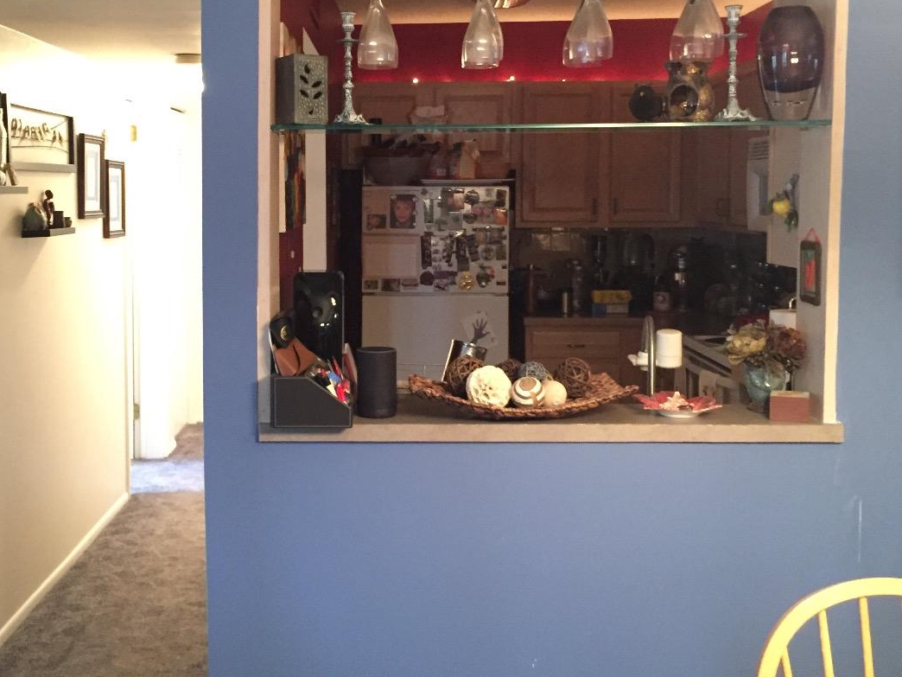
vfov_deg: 35.8
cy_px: 264
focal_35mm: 40
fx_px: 1042
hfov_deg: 46.5
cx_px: 363
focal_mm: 4.15
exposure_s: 1/15
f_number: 2.2
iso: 400
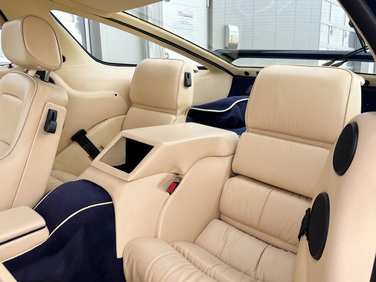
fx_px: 304
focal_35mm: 28
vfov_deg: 49.8
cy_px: 135
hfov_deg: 63.3
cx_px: 204
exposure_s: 1/680
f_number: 1.78
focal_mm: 6.86
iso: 80
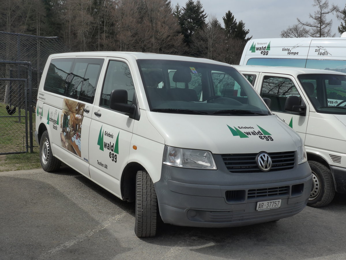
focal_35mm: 46
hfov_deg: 41.2
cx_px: 173
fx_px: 460
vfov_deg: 31.5
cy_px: 130
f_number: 5.6
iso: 160
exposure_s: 1/640
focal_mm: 9.5
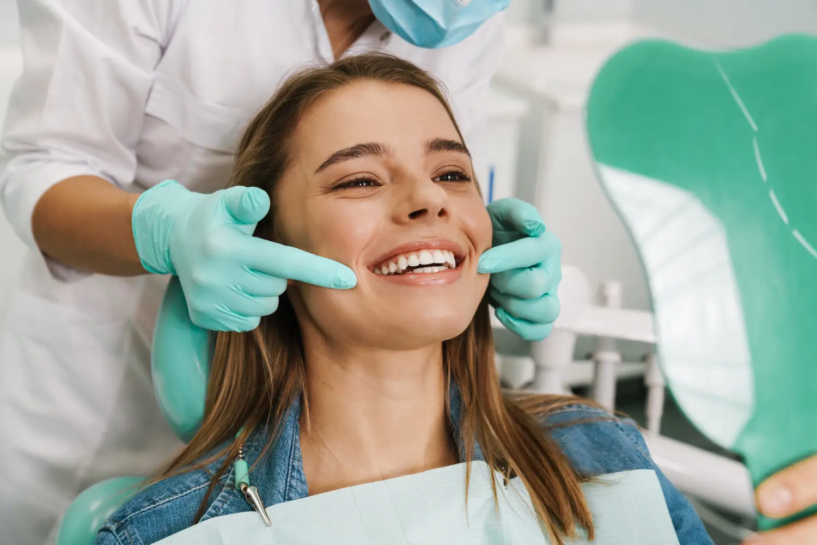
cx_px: 408
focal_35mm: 58
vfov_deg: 23.4
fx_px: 1317
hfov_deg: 34.5
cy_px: 272
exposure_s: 1/160
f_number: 4.5
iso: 800
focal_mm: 58
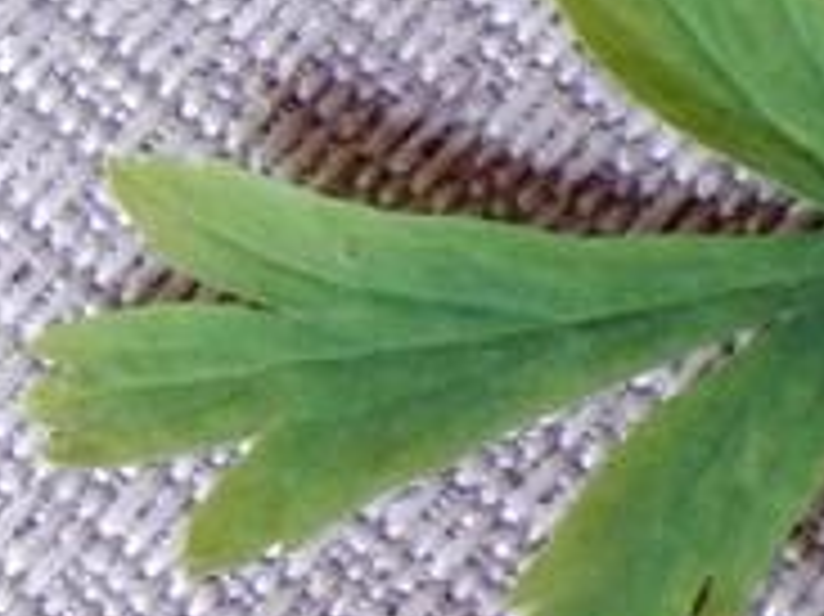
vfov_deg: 3.2
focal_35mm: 464
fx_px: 11038
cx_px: 2085
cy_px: 211
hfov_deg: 4.2
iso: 280
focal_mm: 15.2
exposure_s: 1/30
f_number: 5.1
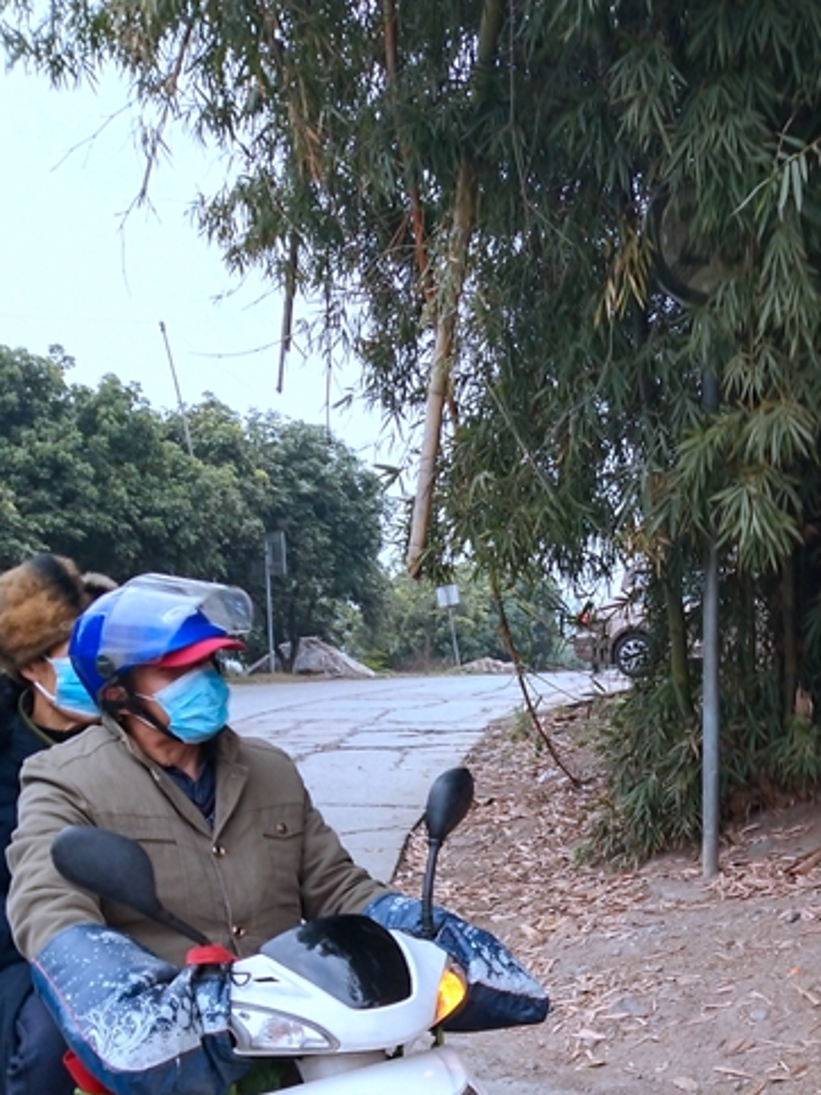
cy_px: 897
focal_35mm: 53
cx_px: 703
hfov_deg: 26.8
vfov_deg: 34.9
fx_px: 1677
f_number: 1.8
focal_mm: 3.95
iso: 184
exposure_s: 1/100
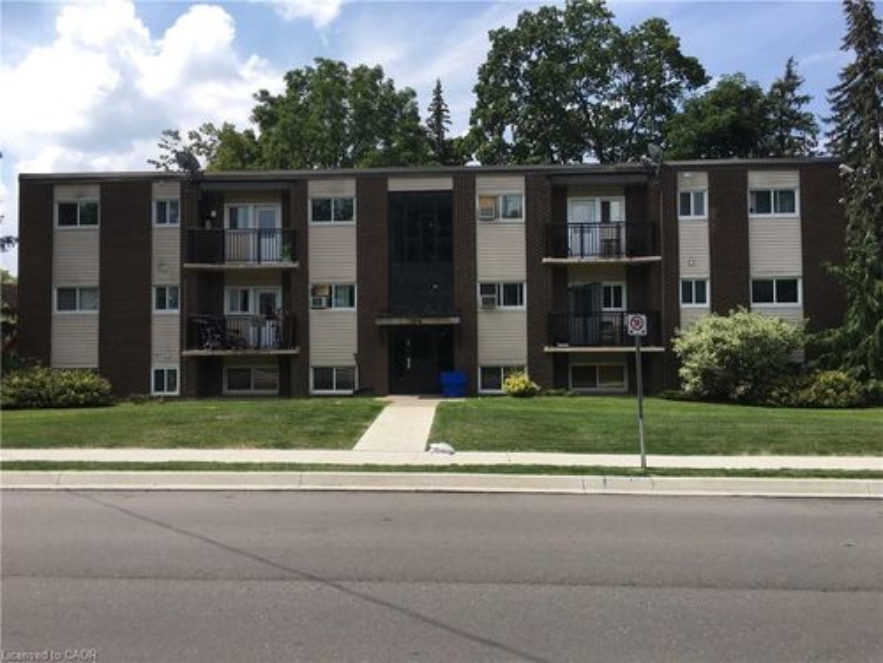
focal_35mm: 29
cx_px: 442
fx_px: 740
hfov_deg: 61.7
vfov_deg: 48.2
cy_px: 332
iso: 25
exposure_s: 1/1241
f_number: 2.2
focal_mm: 4.15
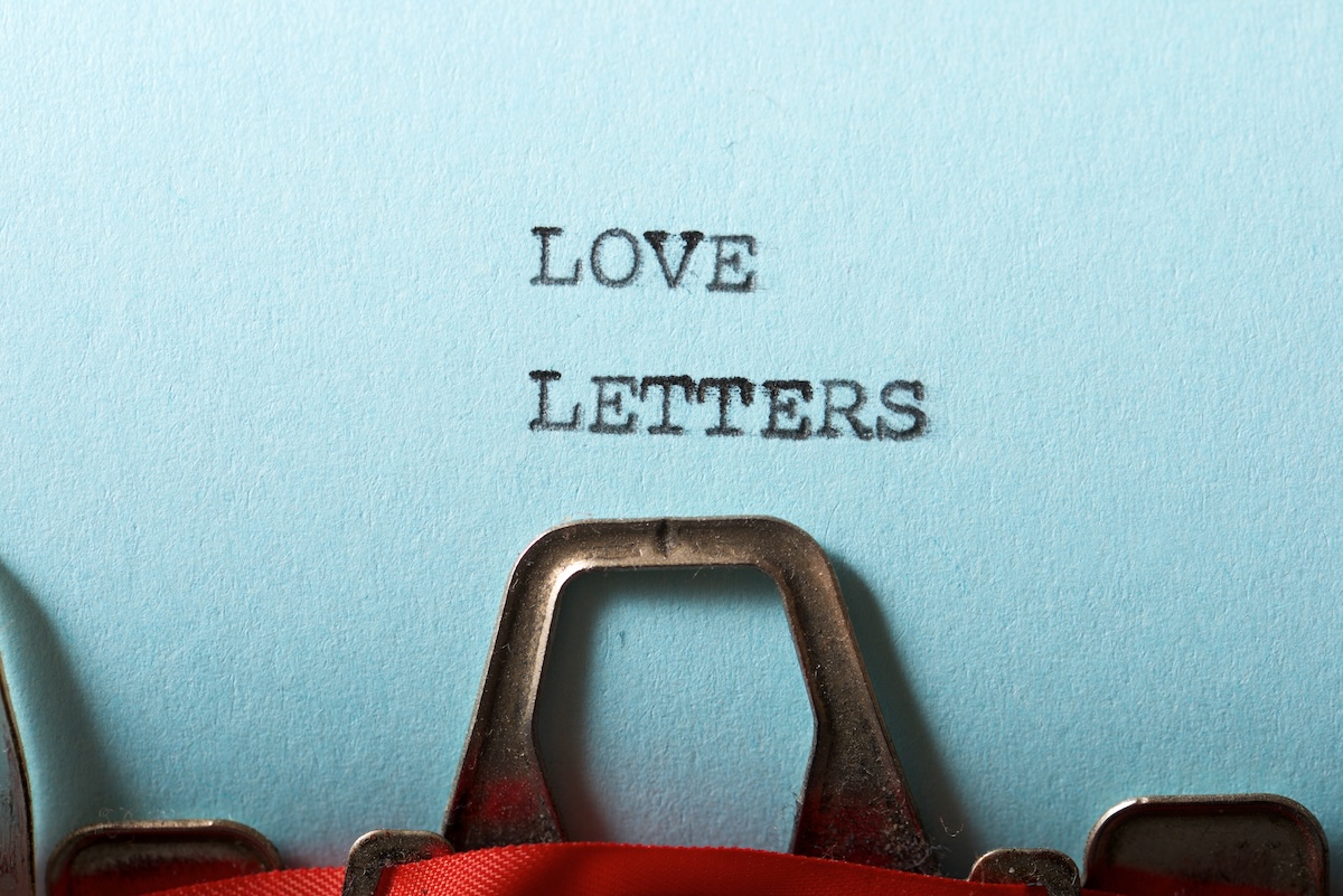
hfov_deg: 19.4
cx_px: 672
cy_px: 448
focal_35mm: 105
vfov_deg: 13.1
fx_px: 3918
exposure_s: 1/160
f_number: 11
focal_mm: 105
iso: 200
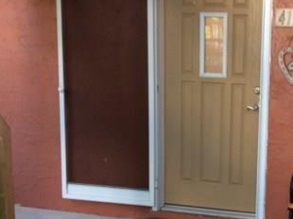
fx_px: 558
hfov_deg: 28.1
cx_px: 273
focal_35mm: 66
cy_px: 176
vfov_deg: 21.9
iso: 50
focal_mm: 3.3
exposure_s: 1/24
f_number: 2.4
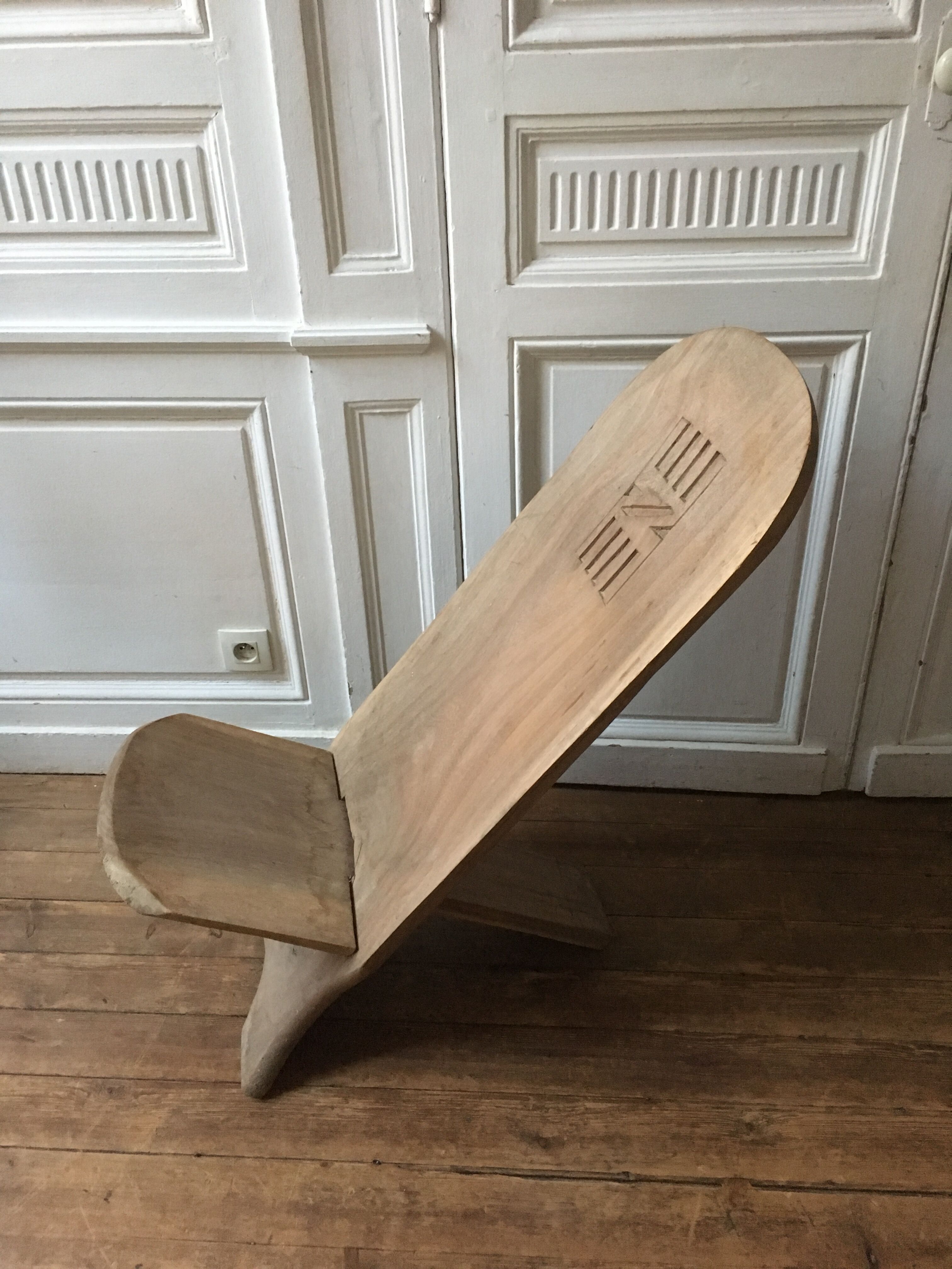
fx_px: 1063
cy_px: 634
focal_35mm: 29
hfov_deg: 48.2
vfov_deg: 61.7
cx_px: 476
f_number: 2.2
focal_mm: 4.15
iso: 320
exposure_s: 1/17
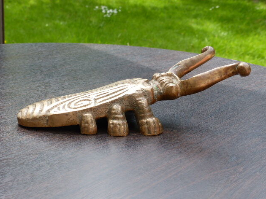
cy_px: 99
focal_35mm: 62
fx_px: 476
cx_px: 133
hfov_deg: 31.2
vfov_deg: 23.6
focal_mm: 10.9
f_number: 4
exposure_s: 1/400
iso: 100
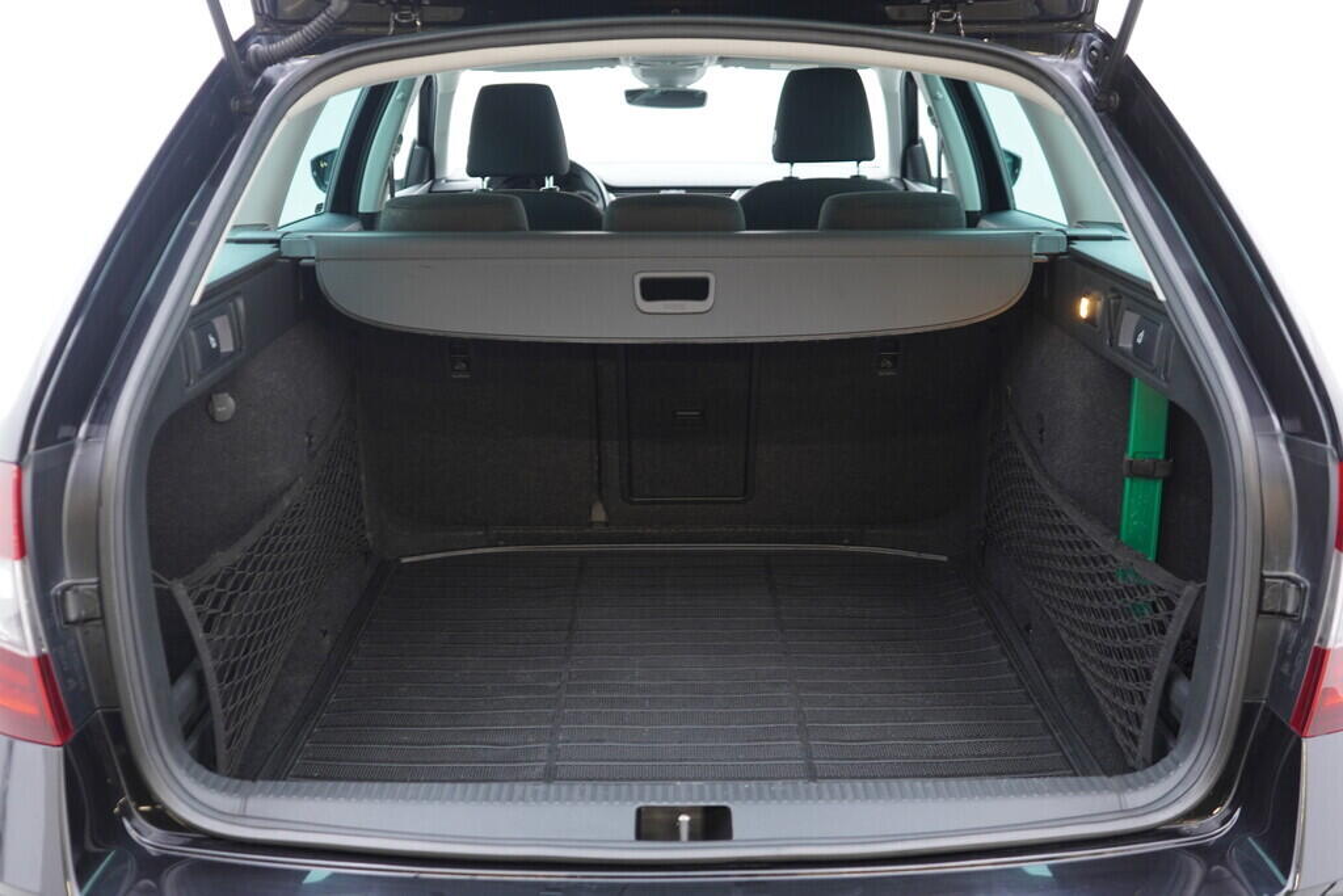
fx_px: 1343
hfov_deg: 53.1
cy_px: 448
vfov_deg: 36.9
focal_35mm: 36
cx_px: 672
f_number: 2.8
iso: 400
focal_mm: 24
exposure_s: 1/40
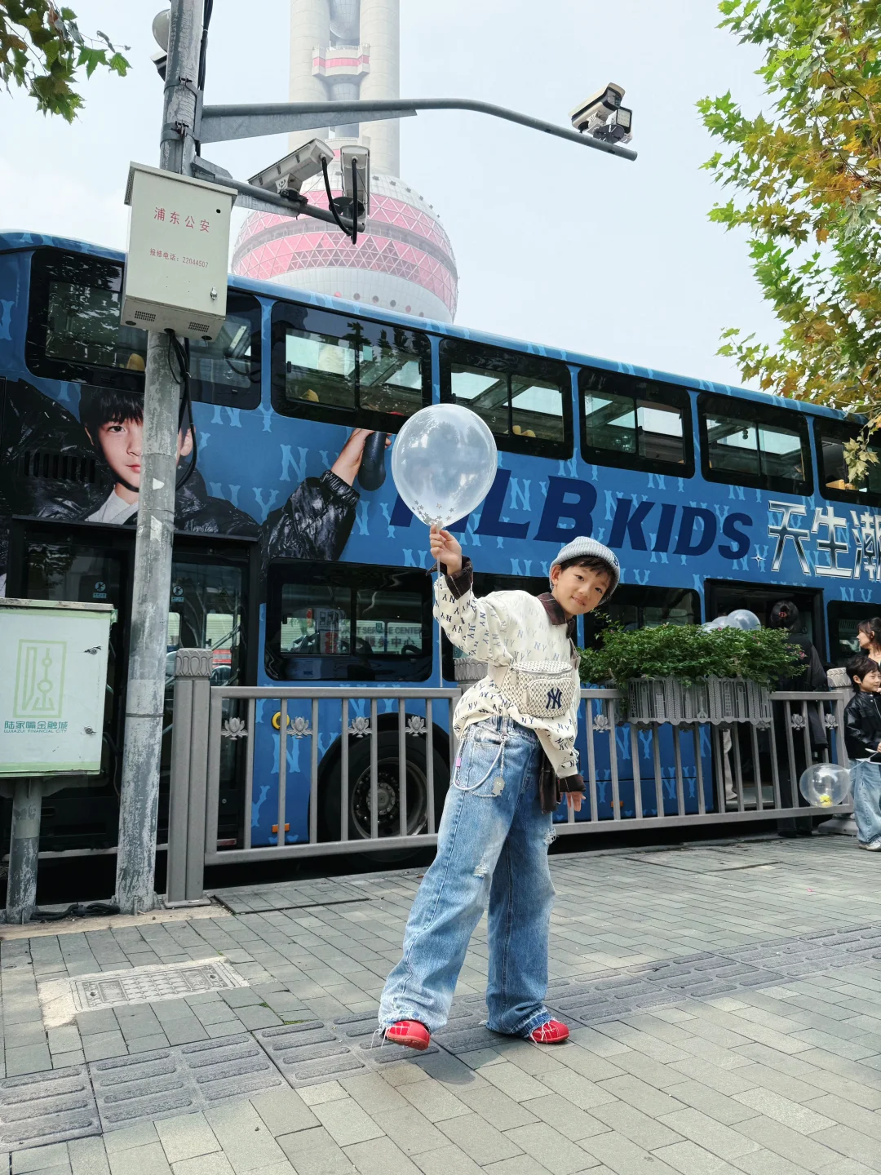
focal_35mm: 24
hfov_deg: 56.8
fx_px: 814
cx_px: 440
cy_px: 588
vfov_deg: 71.6
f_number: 1.78
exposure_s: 1/2299
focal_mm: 6.76
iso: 100
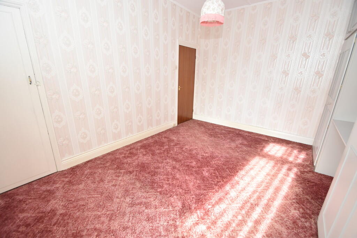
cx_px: 178
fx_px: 149
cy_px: 119
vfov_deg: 77.3
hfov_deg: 100.4
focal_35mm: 15
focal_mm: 10
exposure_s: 1/100
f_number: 5.6
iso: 800
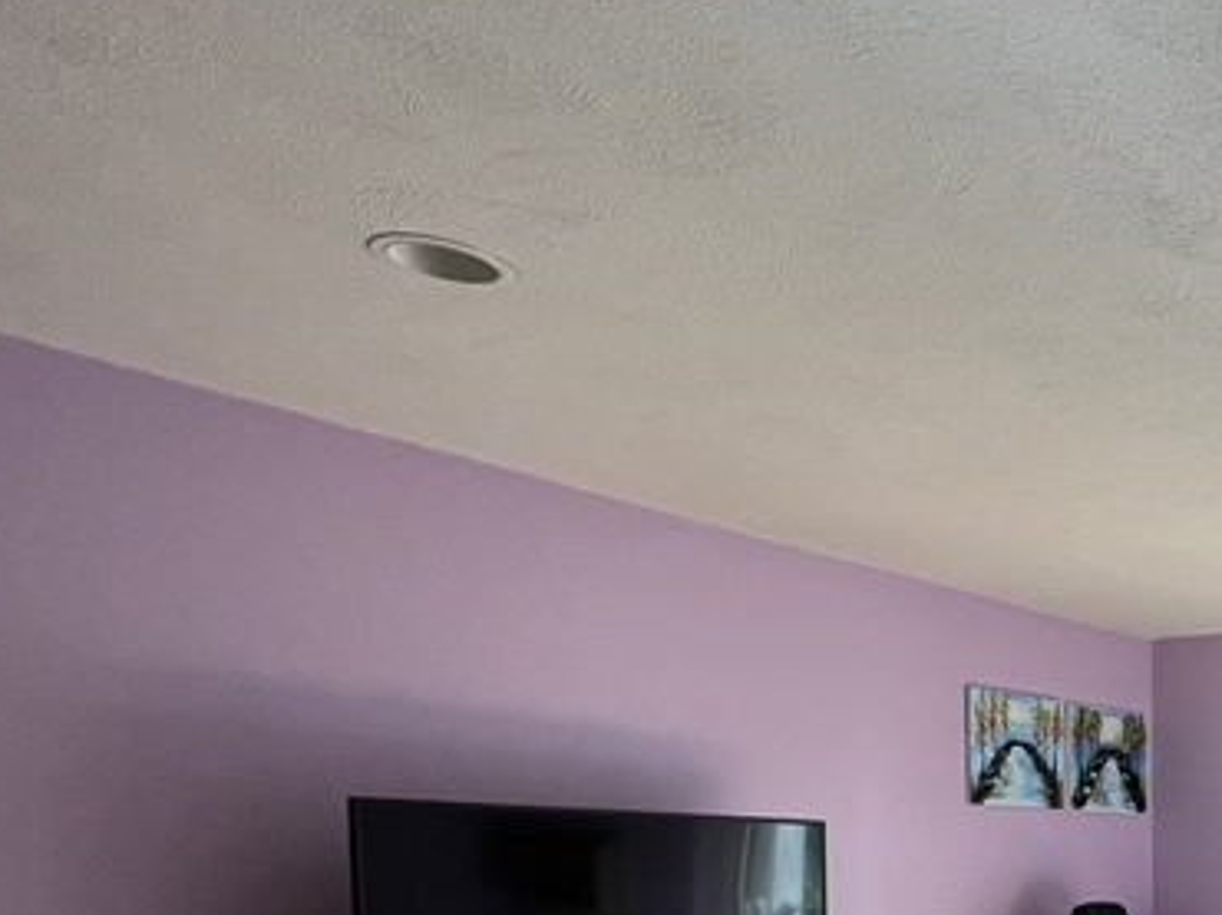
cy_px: 1014
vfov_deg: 34.1
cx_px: 1381
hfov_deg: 40.3
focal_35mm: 36
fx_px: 1270
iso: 80
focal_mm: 1.57
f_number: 1.8
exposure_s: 1/99
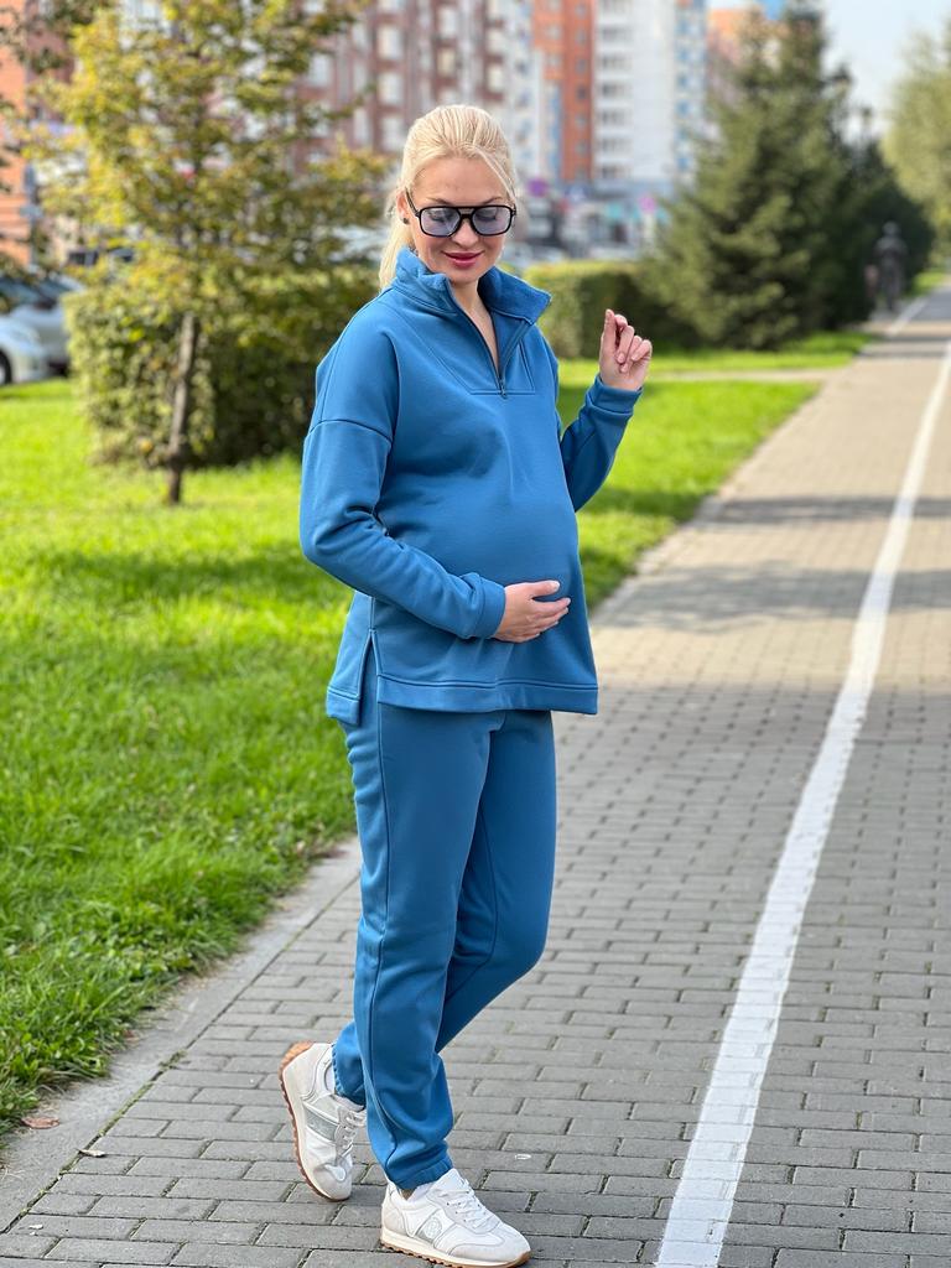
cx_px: 476
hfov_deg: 19.1
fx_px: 2821
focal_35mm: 77
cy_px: 634
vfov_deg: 25.3
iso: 25
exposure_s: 1/121
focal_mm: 9
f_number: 2.8
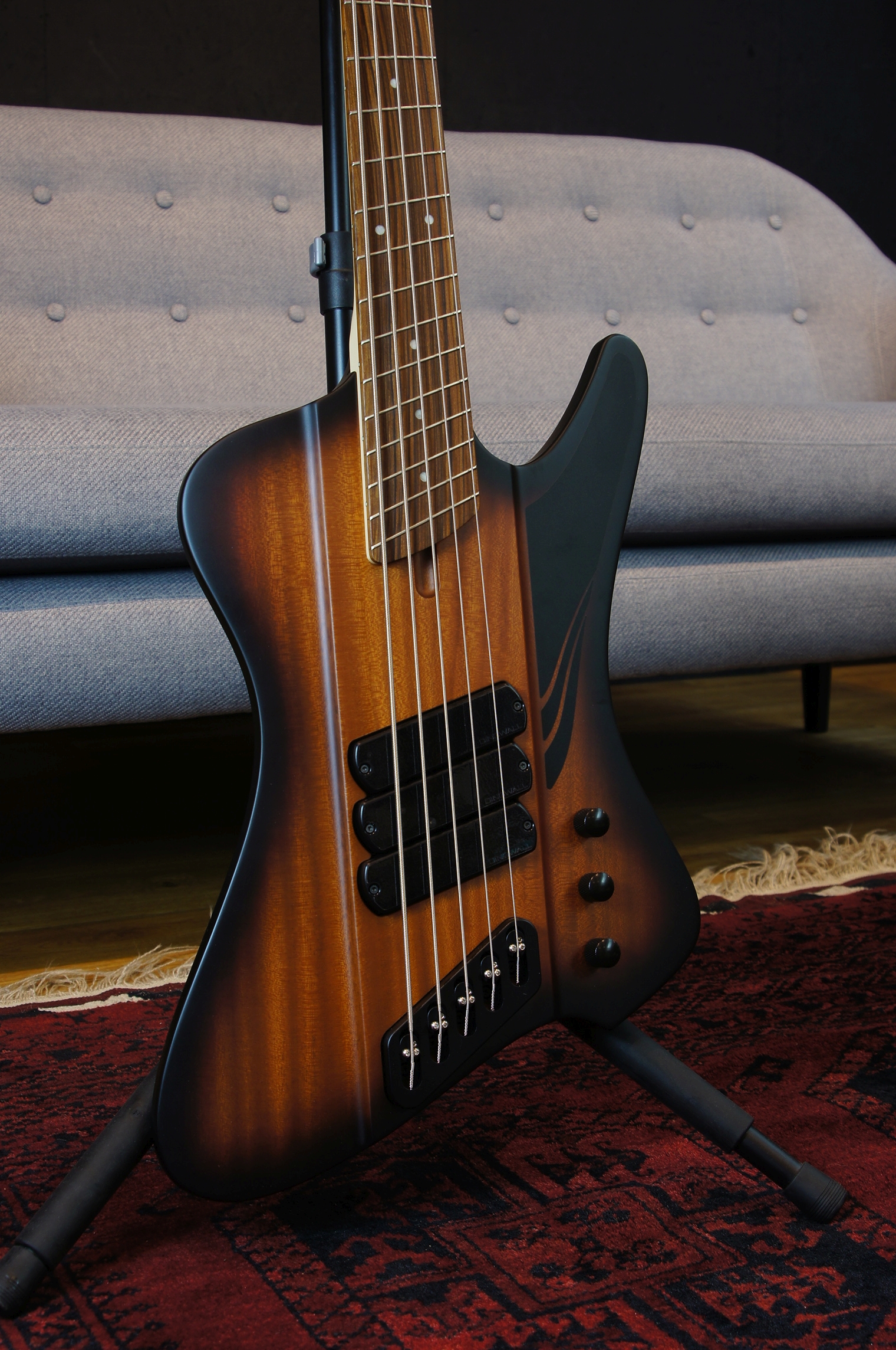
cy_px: 675
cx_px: 448
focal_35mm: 52
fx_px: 1965
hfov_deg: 25.7
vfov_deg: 37.9
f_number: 7.1
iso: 100
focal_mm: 35
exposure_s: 1/5
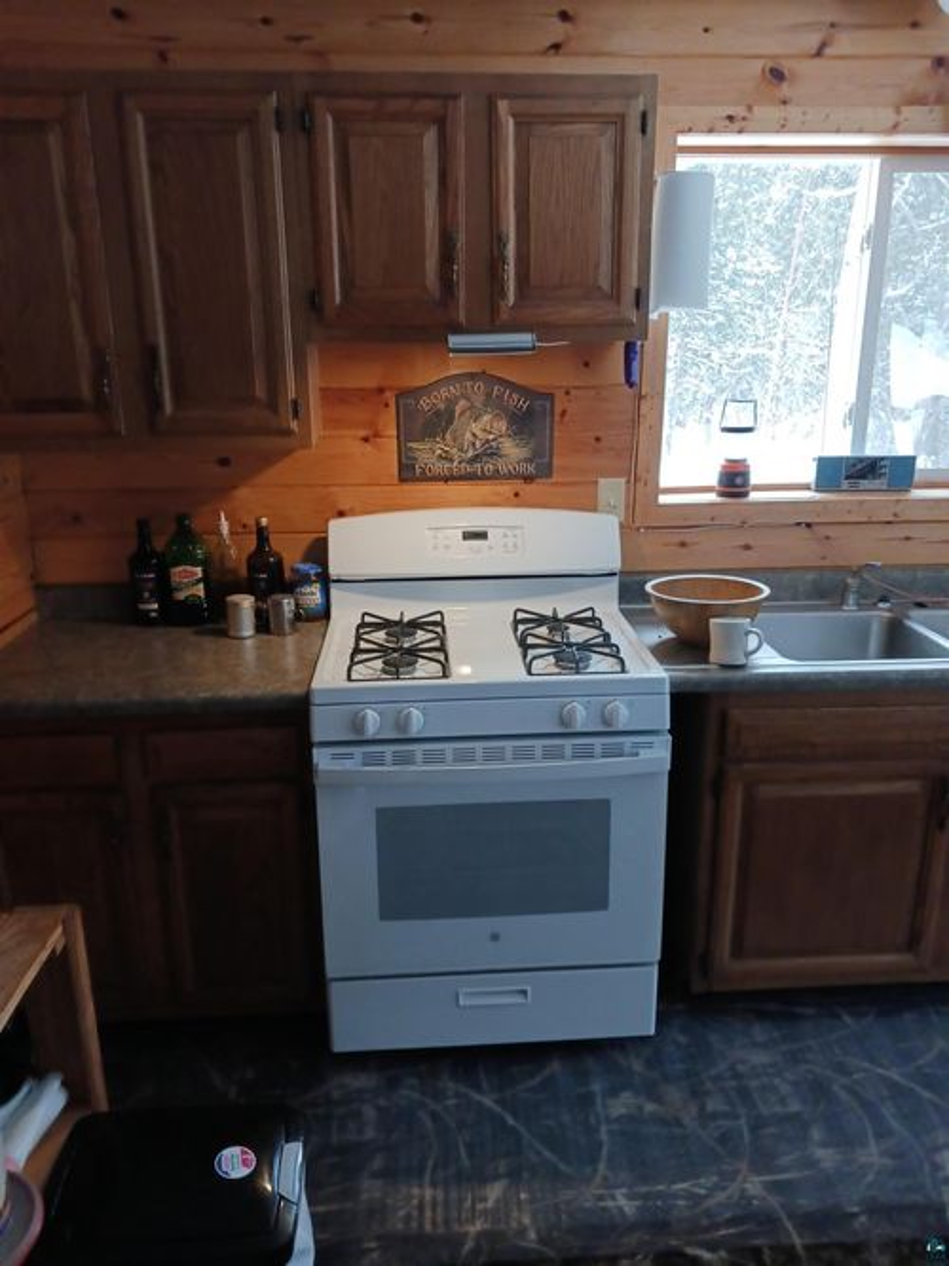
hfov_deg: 51.3
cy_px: 633
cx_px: 474
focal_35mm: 27
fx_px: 987
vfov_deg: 65.3
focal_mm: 4
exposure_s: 1/50
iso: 200
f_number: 1.8
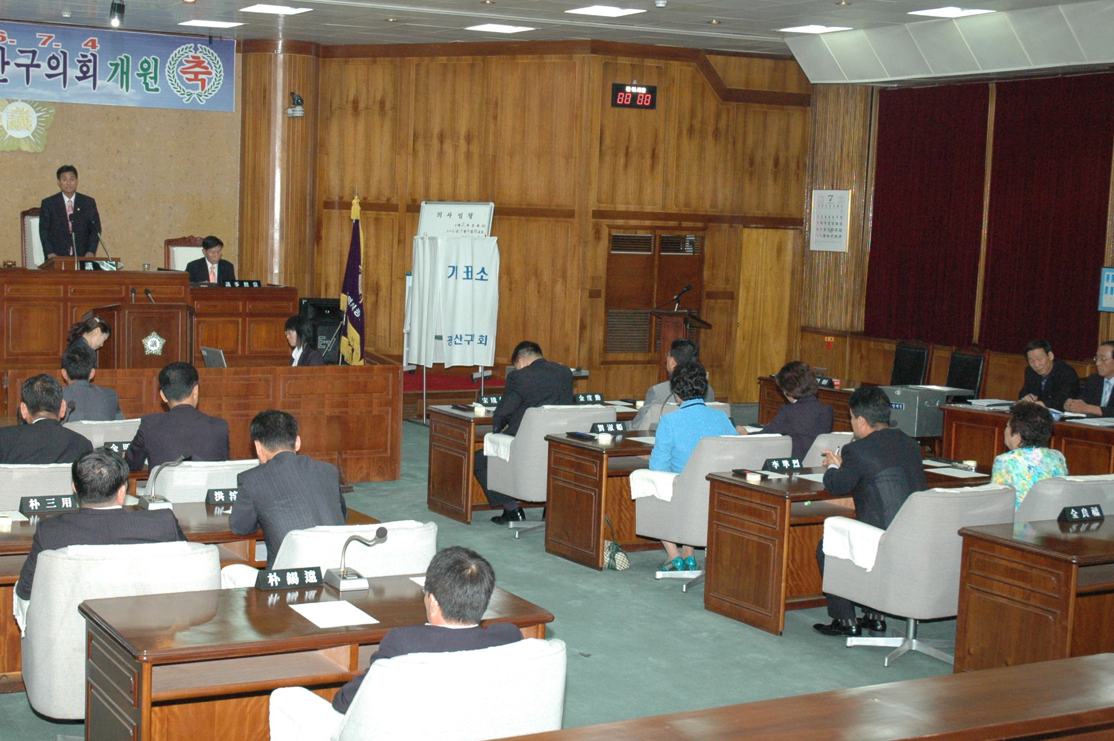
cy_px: 385
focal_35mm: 55
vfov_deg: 24.7
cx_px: 440
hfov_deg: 36.4
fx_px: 1689
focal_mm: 29
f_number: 6.3
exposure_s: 1/60
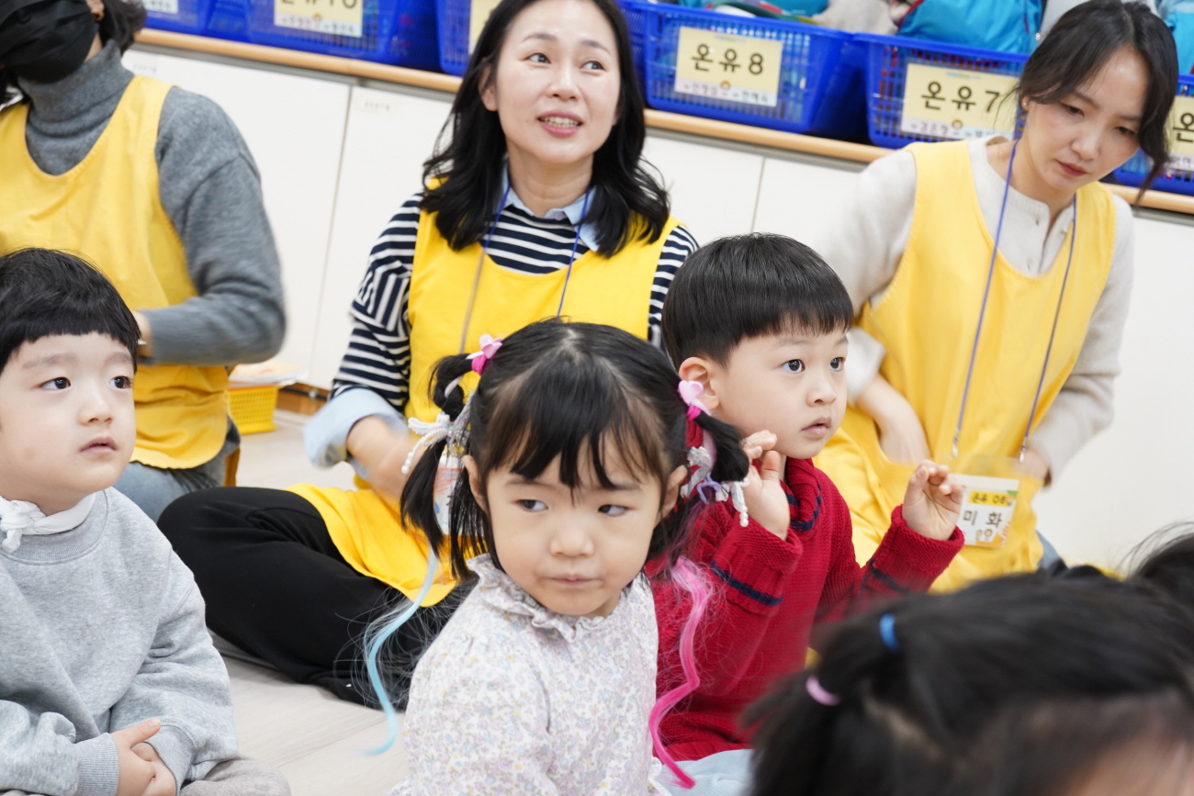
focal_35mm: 60
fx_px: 1990
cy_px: 398
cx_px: 597
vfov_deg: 22.6
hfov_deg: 33.4
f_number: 7.1
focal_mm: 60
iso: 2500
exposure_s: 1/40
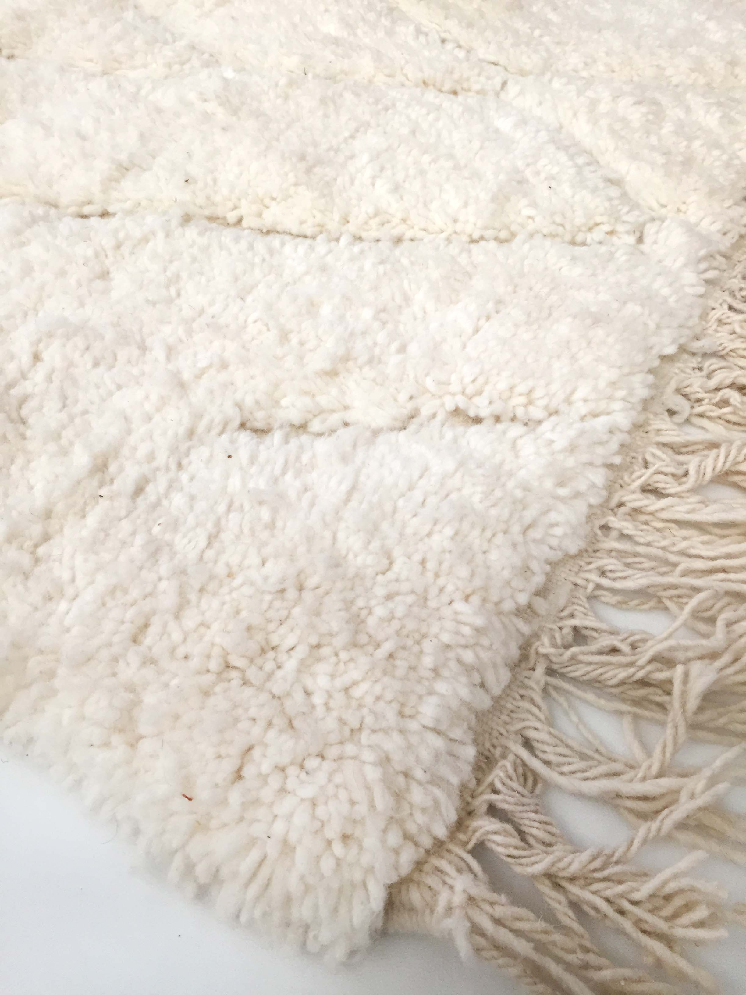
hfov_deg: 48.2
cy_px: 498
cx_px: 373
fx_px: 833
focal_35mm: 29
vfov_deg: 61.7
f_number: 2.2
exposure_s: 1/33
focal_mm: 4.15
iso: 64
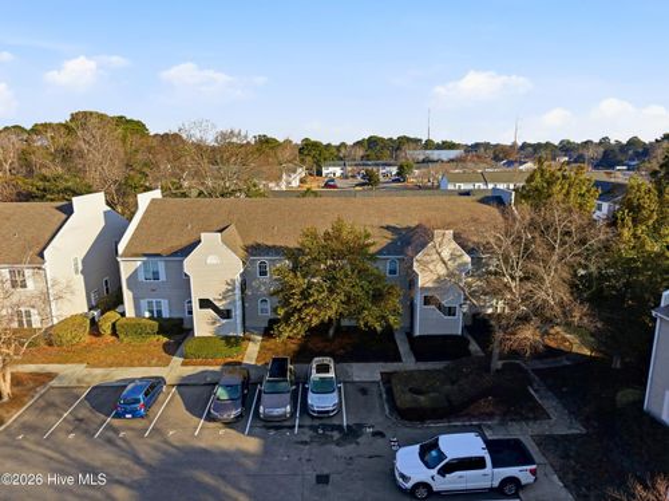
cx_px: 334
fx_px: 444
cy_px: 250
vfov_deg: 58.8
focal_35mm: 23
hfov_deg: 74.0
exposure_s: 1/8000
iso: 100
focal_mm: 8.7
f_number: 1.8
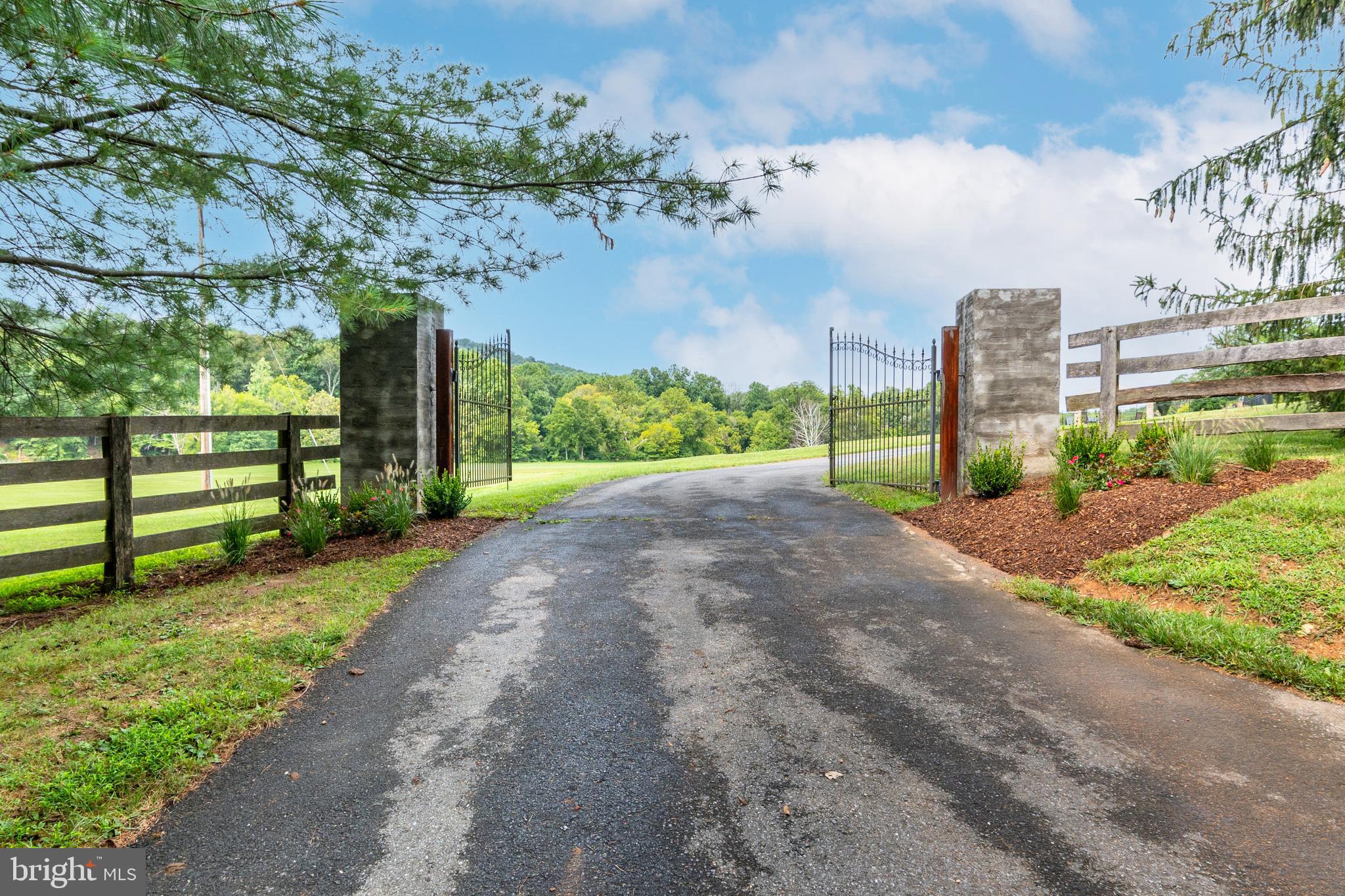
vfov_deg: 53.1
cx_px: 672
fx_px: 897
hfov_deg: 73.7
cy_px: 448
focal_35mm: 24
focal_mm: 16
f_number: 9
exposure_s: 1/320
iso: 250
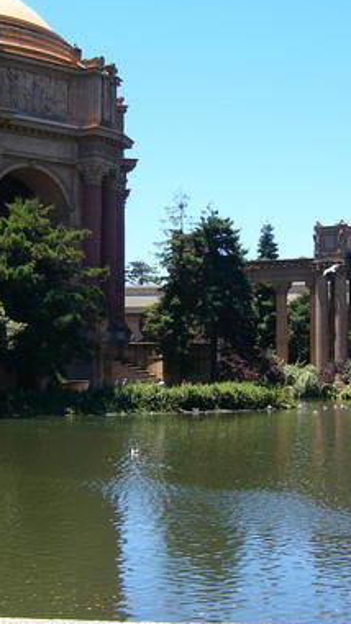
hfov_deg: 18.8
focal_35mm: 64
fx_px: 1060
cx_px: 128
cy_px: 269
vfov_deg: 32.8
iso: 50
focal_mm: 5.8
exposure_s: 1/80
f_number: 8
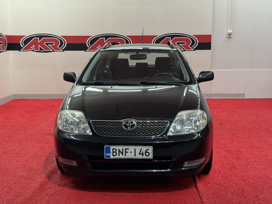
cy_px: 100
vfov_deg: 29.7
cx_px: 136
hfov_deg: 38.9
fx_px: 385
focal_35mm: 49
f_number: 1.78
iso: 100
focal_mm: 6.76
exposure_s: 1/100
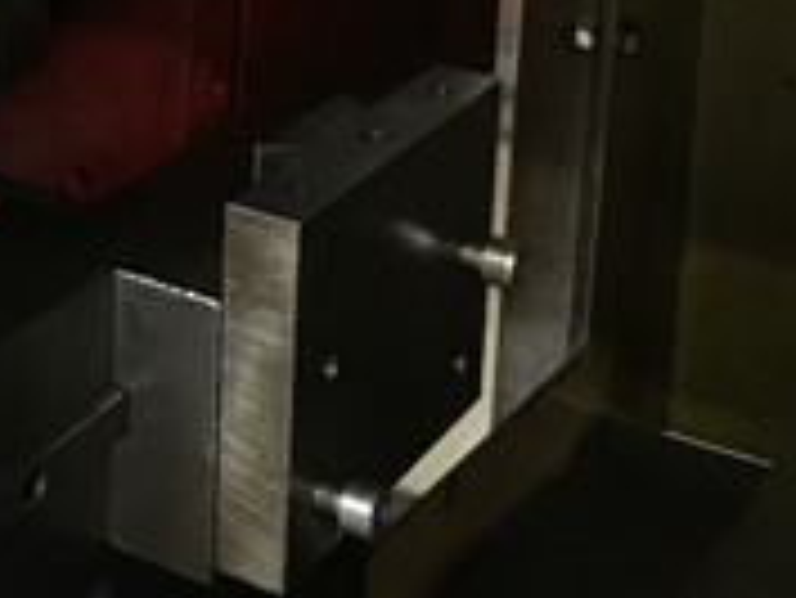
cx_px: -229
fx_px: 1887
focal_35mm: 82
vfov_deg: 17.1
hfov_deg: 21.6
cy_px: -142
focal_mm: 4.15
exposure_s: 1/17
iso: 250
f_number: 2.2
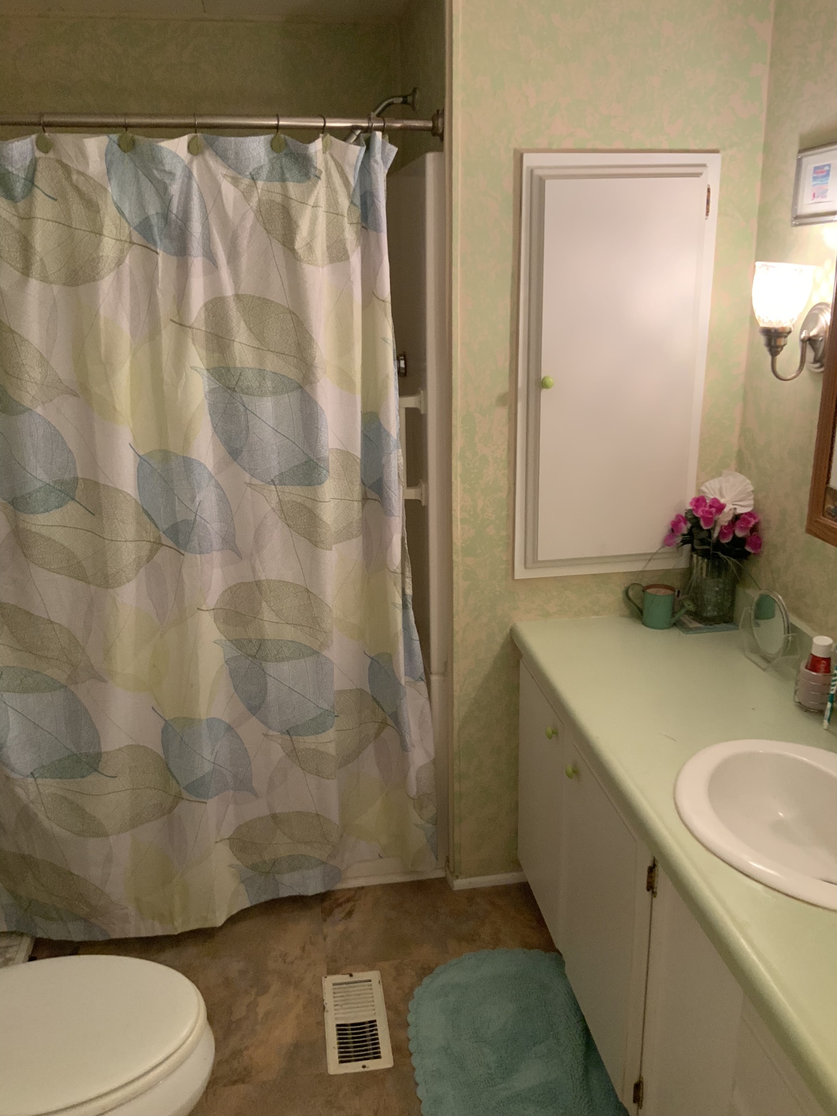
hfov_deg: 48.2
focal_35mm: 29
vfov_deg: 61.7
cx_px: 418
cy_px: 558
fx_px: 935
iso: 160
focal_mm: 3
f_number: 1.8
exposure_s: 1/60
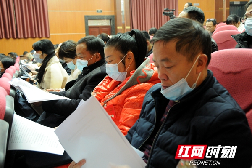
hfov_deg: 48.0
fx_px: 283
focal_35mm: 40
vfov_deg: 33.0
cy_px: 84
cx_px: 126
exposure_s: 1/30
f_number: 4.5
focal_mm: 27
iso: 1600
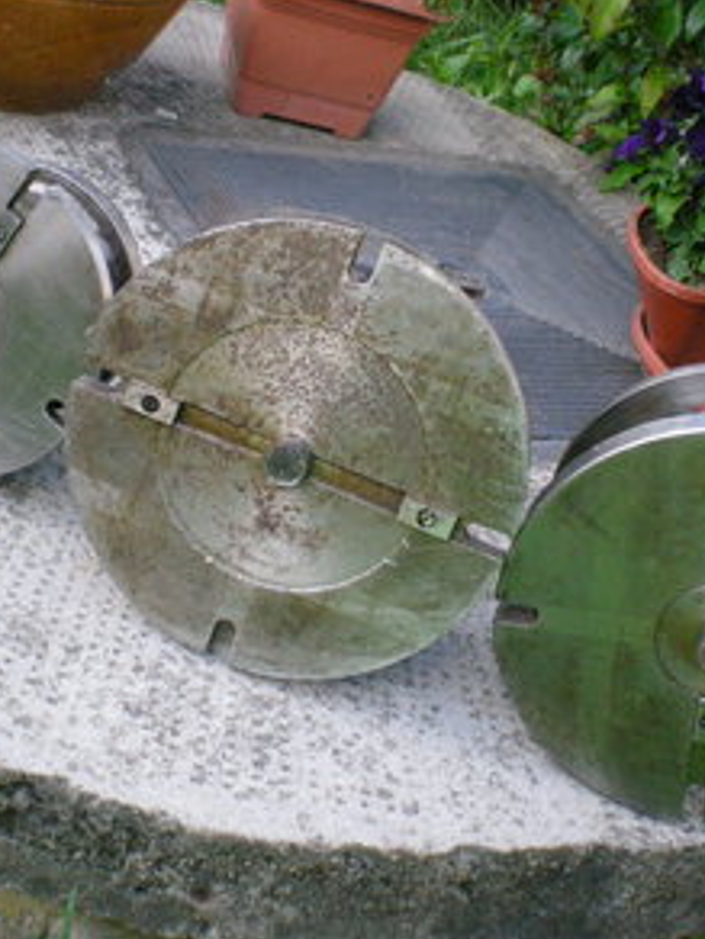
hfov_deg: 28.0
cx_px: 341
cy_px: 473
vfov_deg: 36.8
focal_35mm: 52
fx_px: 1412
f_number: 4.6
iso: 400
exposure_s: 1/297
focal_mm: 6.3
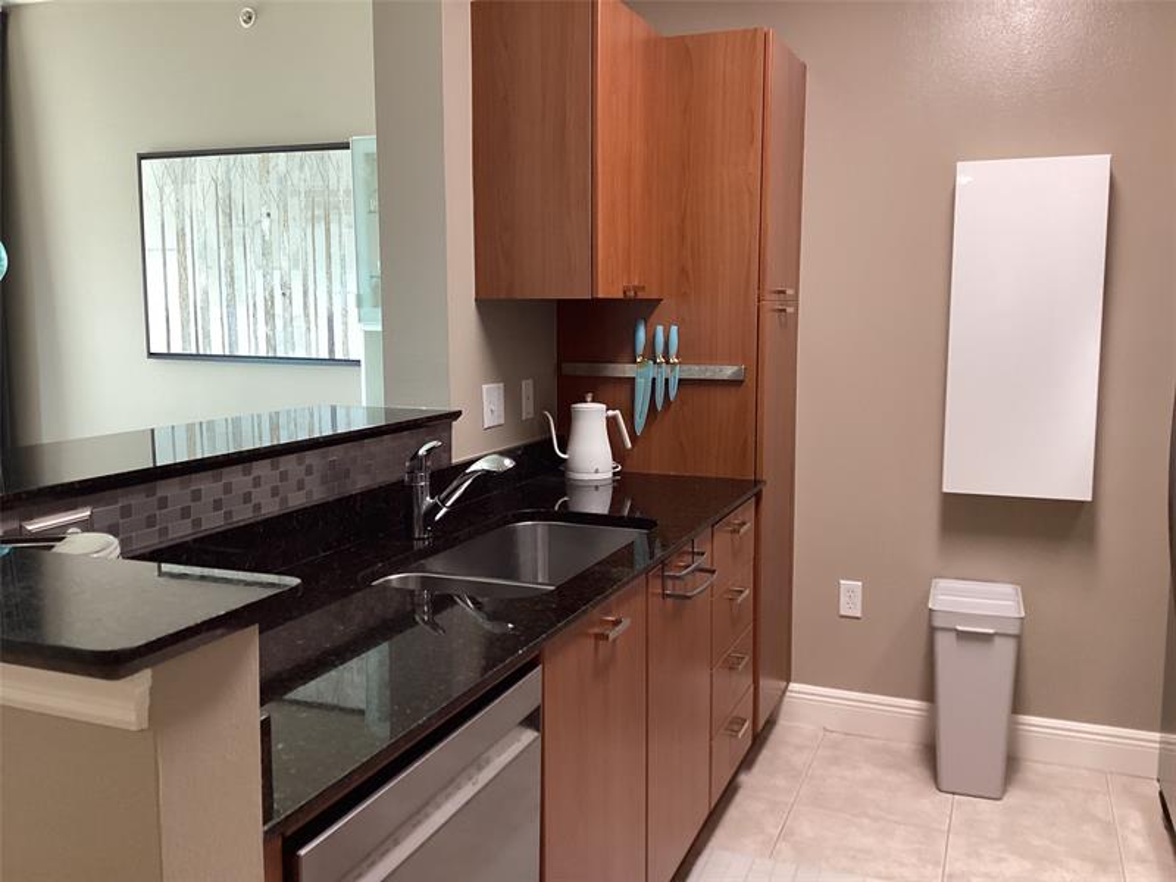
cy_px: 441
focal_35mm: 31
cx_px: 588
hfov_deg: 58.4
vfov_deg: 45.4
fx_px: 1053
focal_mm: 3.3
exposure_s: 1/50
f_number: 2.4
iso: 160
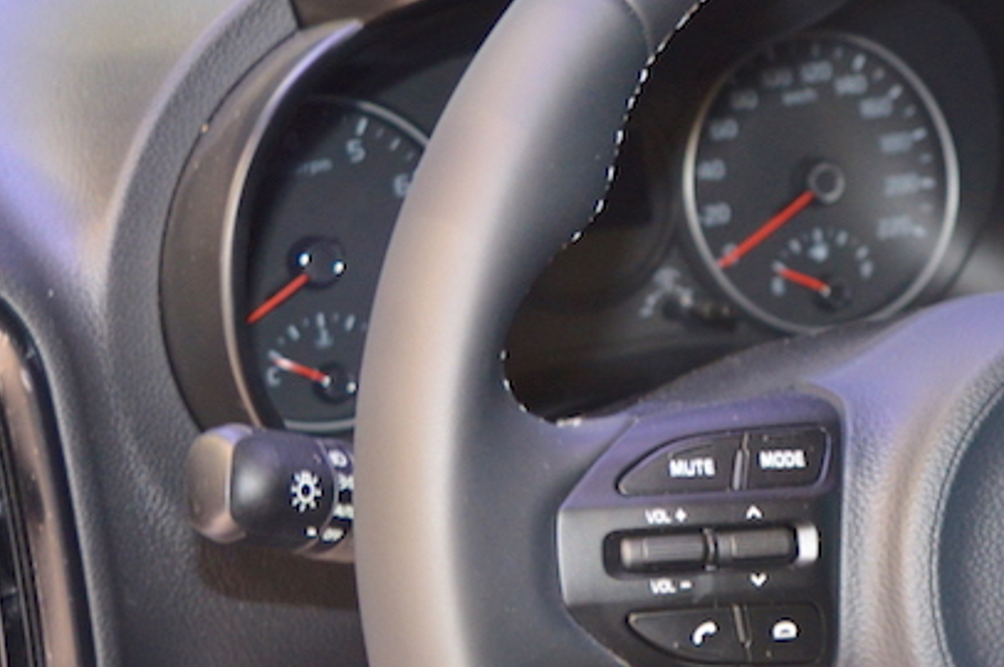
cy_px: 473
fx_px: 2898
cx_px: 1113
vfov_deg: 13.1
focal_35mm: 104
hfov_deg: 18.9
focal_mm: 22
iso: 560
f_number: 4
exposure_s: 1/15
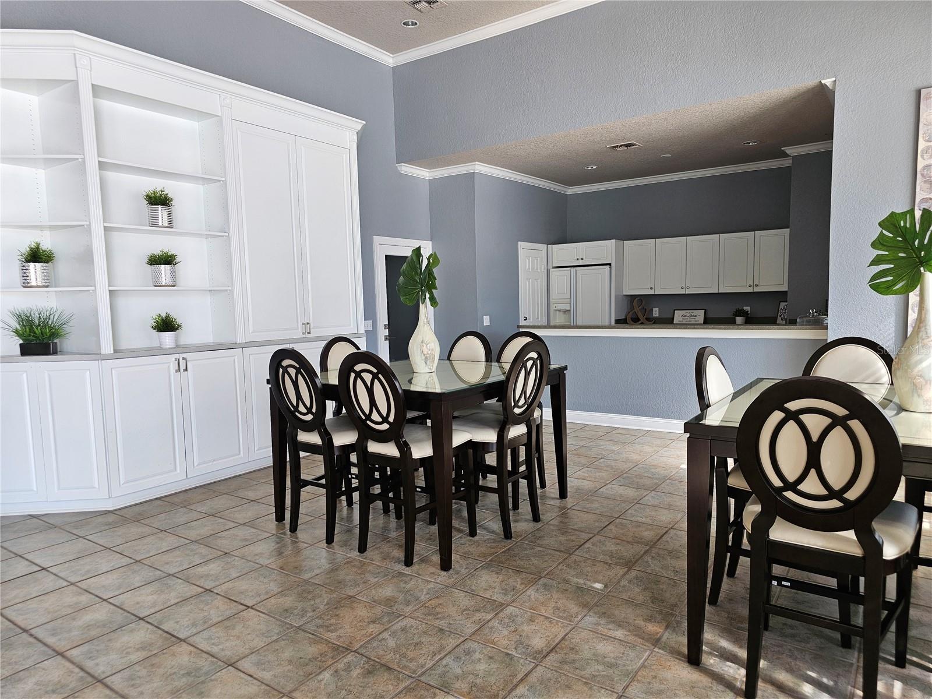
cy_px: 350
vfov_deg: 58.9
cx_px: 466
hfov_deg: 73.9
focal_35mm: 23
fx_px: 619
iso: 80
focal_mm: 6.3
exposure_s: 1/120
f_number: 1.7
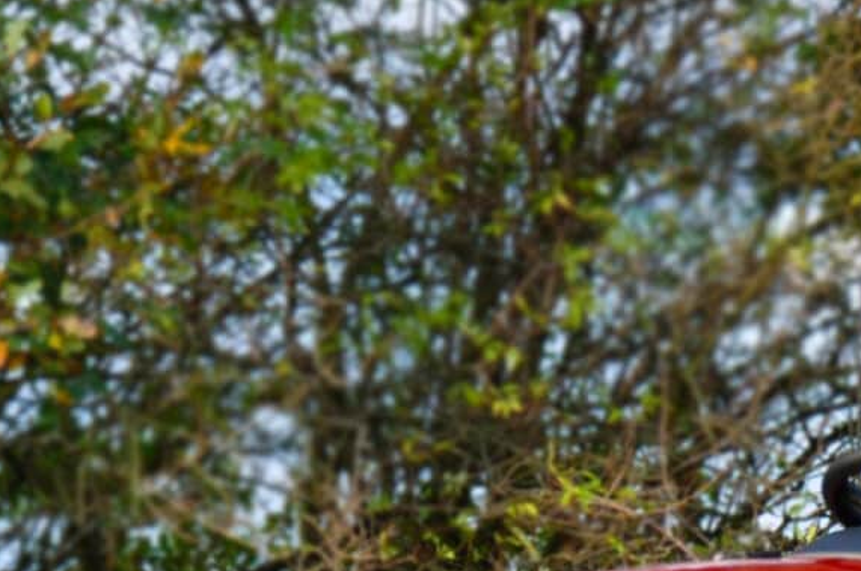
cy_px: 892
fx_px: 7714
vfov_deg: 4.2
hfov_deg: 6.4
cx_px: 902
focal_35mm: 323
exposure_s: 1/125
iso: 360
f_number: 5.6
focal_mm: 48
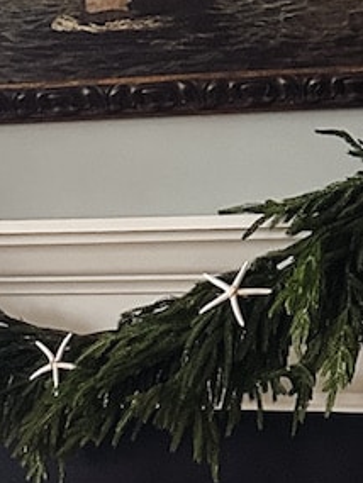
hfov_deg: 12.9
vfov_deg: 16.9
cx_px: -149
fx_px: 1537
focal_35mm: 110
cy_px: 608
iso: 800
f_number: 1.8
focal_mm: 6.86
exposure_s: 1/60
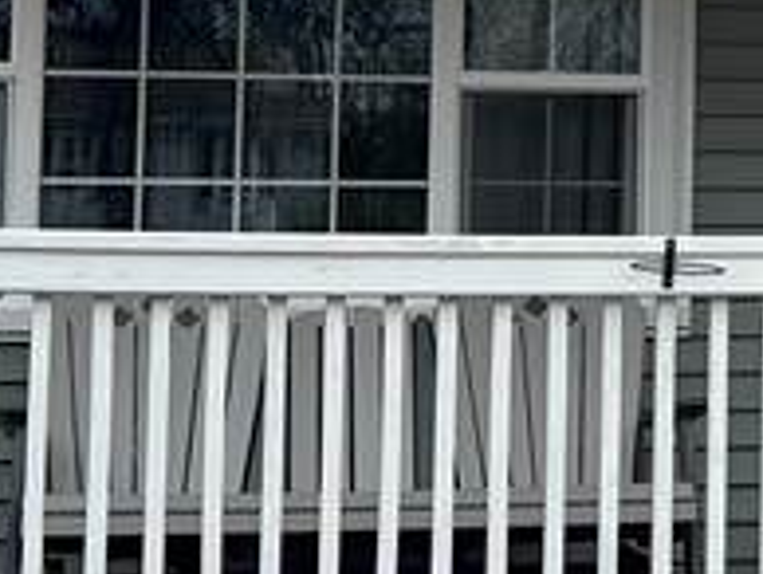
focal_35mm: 137
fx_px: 3023
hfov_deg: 13.7
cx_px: 1050
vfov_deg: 10.7
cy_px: -51
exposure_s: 1/991
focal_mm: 5.7
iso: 50
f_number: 1.5
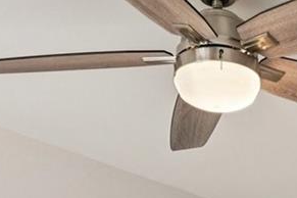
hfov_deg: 21.9
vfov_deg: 13.6
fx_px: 726
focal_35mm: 88
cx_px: 328
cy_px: 380
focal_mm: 16
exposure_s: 1/40
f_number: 8
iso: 400
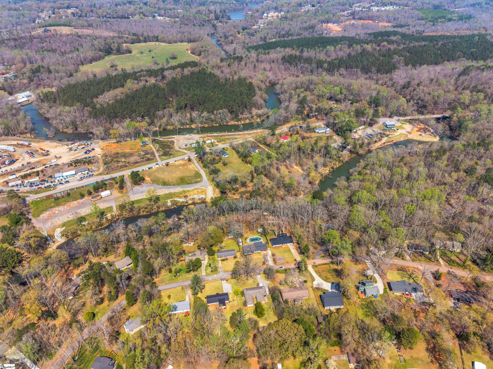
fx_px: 342
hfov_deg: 71.6
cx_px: 246
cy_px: 184
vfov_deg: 56.8
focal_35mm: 24
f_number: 1.8
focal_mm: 8.67
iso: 100
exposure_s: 1/8000
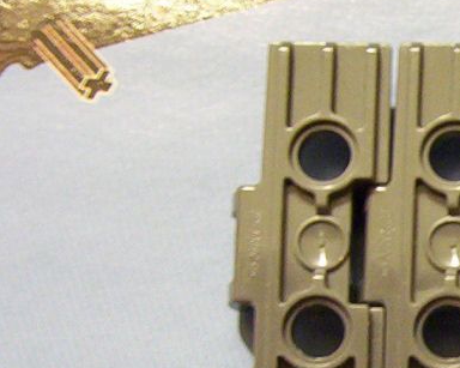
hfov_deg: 14.6
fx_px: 1701
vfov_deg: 12.2
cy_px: 376
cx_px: 644
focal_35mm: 125
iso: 200
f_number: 2.73
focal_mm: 5.77
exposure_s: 1/8
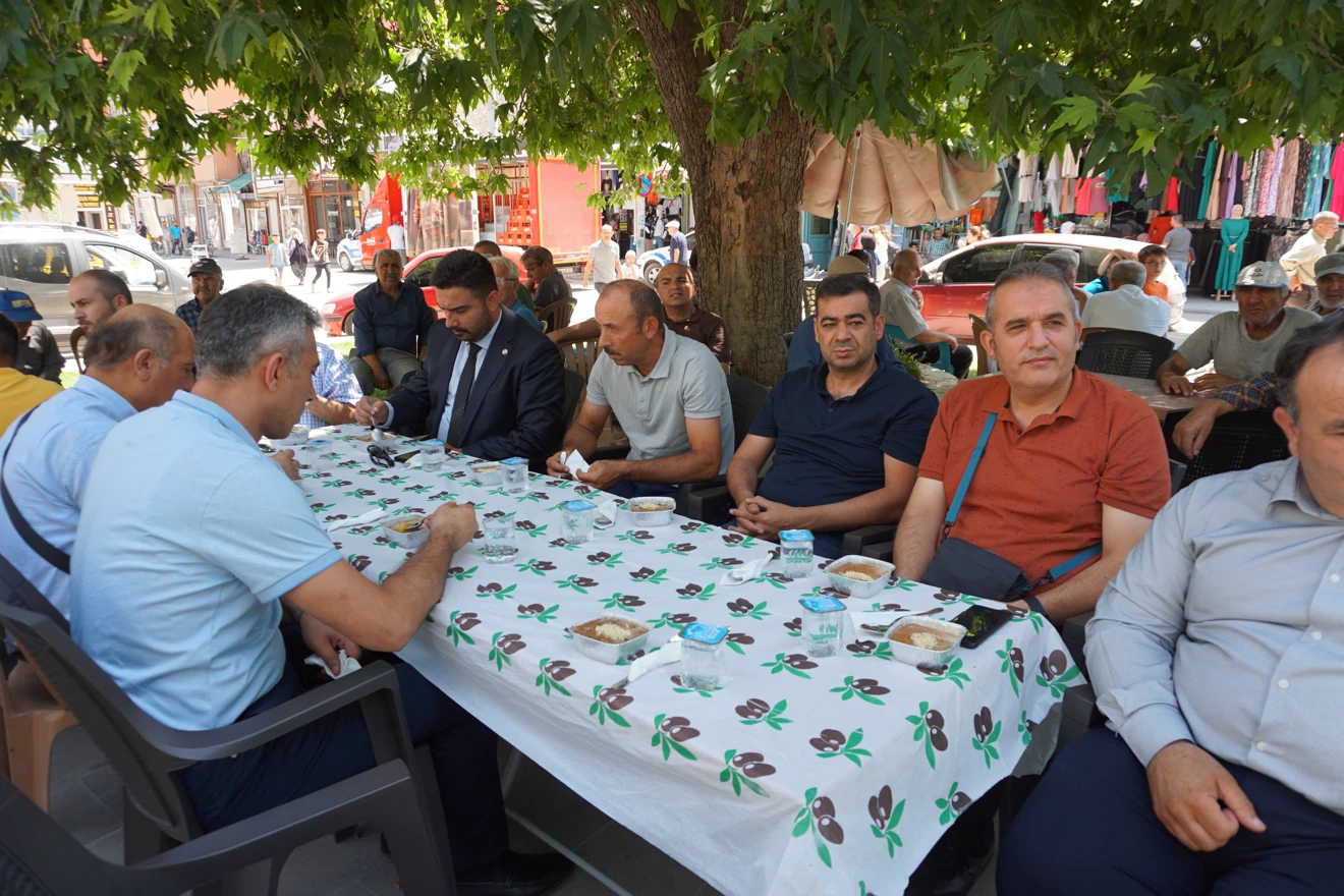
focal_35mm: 24
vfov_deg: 53.1
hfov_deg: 73.7
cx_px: 672
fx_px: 896
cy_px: 448
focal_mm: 16
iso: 100
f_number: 4
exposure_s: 1/100
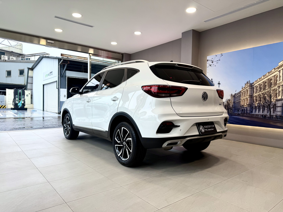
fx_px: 196
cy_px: 106
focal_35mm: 24
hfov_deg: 71.6
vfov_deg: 56.8
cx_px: 142
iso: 64
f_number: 1.78
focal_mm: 6.76
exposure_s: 1/228
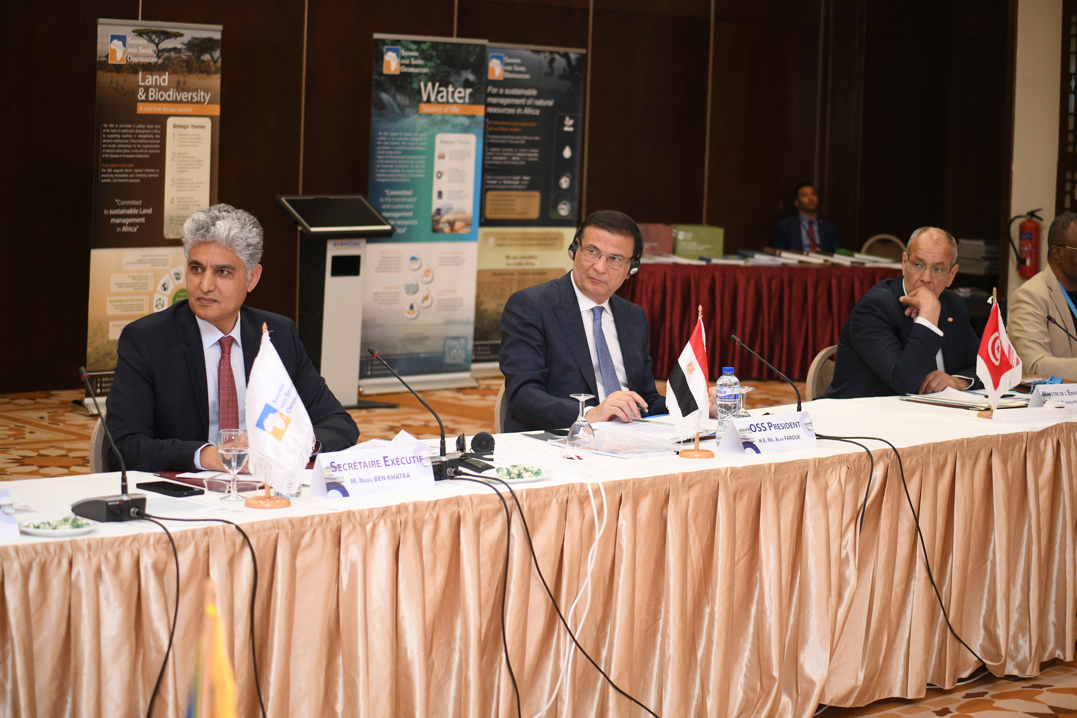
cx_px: 538
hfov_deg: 28.8
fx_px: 2094
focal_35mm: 70
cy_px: 359
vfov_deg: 19.5
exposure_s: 1/160
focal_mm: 70
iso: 2500
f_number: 4
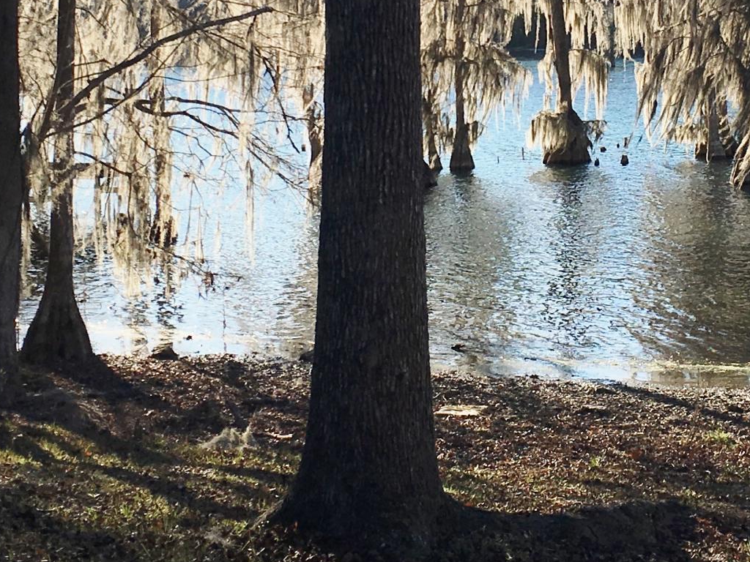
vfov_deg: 17.0
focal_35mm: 85
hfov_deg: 23.0
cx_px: 479
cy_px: 7
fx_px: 1842
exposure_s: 1/1183
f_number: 2.2
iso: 25
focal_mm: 4.15
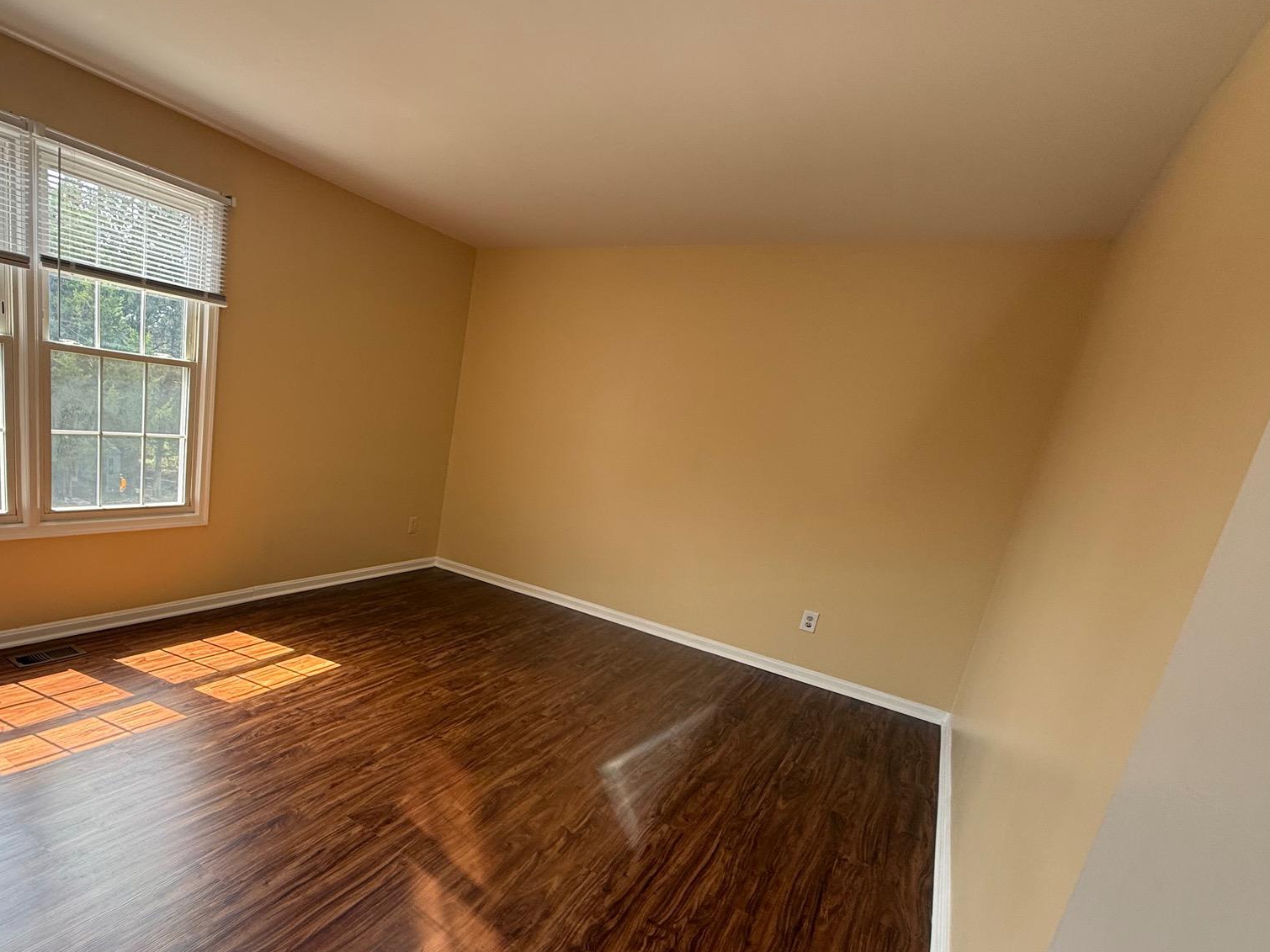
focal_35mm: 19
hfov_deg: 82.6
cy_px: 569
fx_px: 697
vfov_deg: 68.1
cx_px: 455
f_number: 2.2
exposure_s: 1/99
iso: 80
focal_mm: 2.22
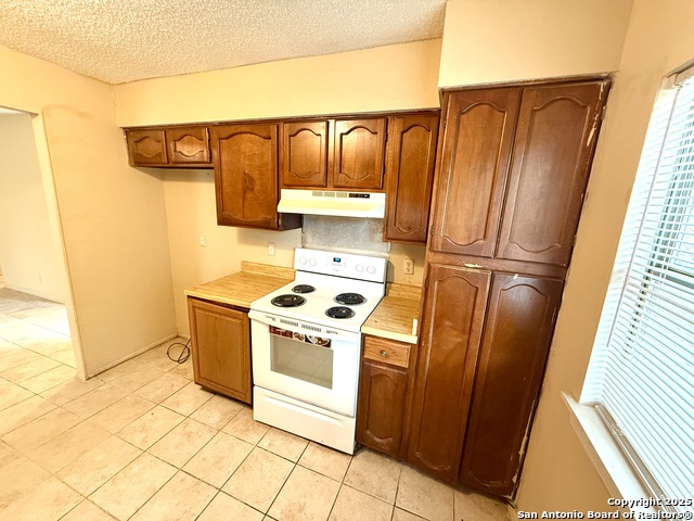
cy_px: 260
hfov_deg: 102.1
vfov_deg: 85.7
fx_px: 281
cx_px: 347
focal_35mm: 14
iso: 400
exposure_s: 1/60
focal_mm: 2.22
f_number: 2.2
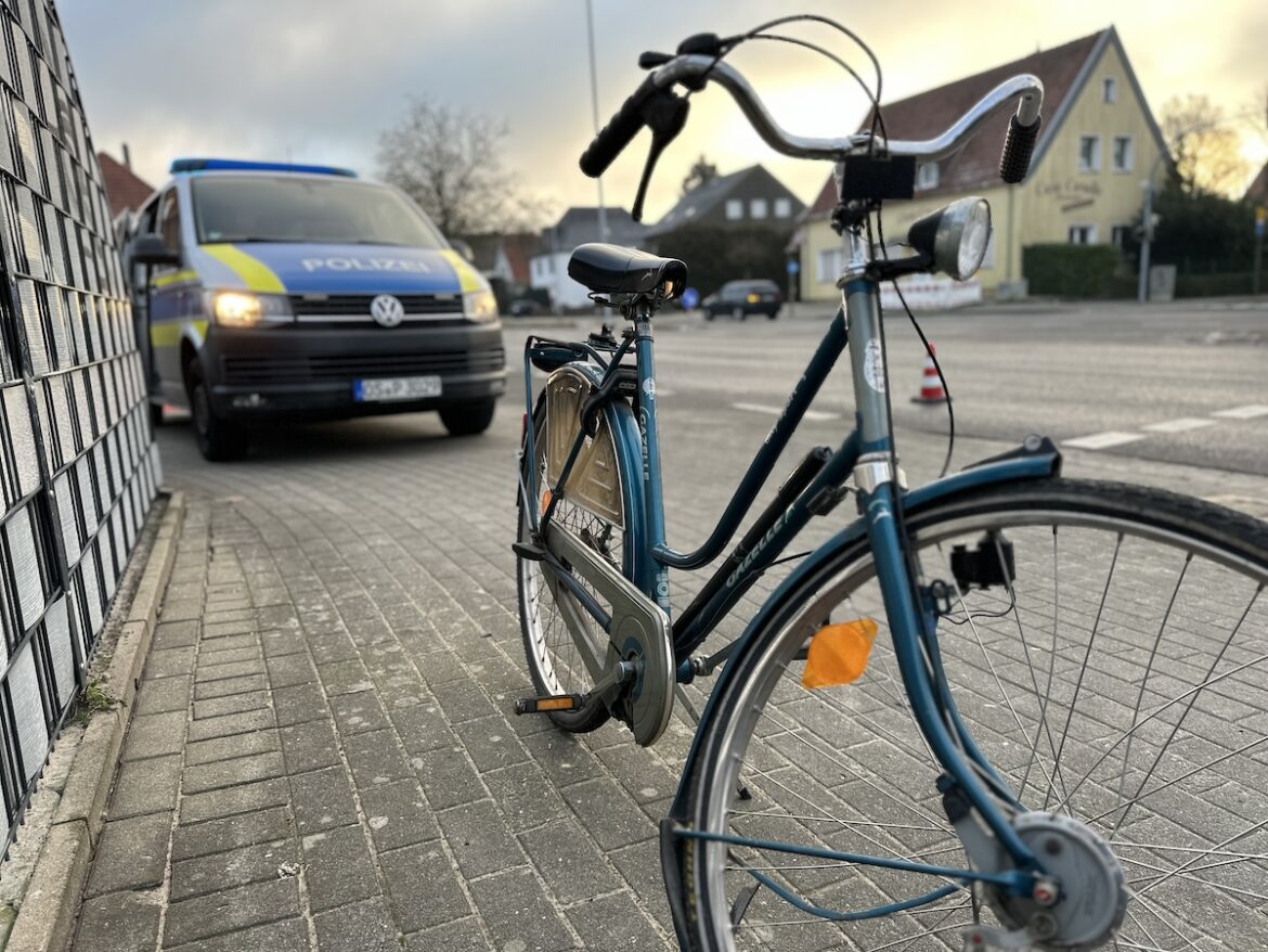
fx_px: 879
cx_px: 634
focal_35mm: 24
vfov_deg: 56.8
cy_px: 476
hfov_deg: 71.6
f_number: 1.78
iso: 80
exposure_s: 1/283
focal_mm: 6.86
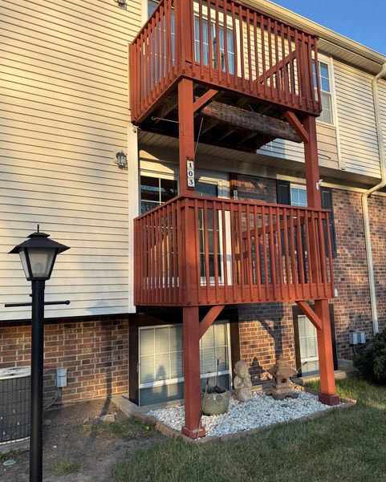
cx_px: 194
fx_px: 371
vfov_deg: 66.0
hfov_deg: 54.9
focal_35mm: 26
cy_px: 243
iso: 80
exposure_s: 1/1522
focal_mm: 6.76
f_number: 1.78
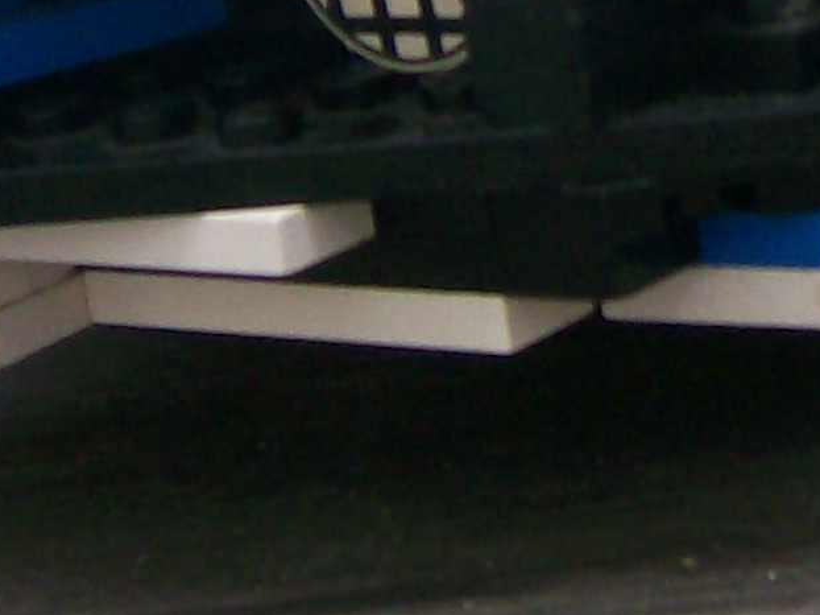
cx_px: 750
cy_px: -434
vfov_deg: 8.3
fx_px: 4097
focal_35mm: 173
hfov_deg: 11.4
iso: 80
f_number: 2.8
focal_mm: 5.8
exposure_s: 1/53.9
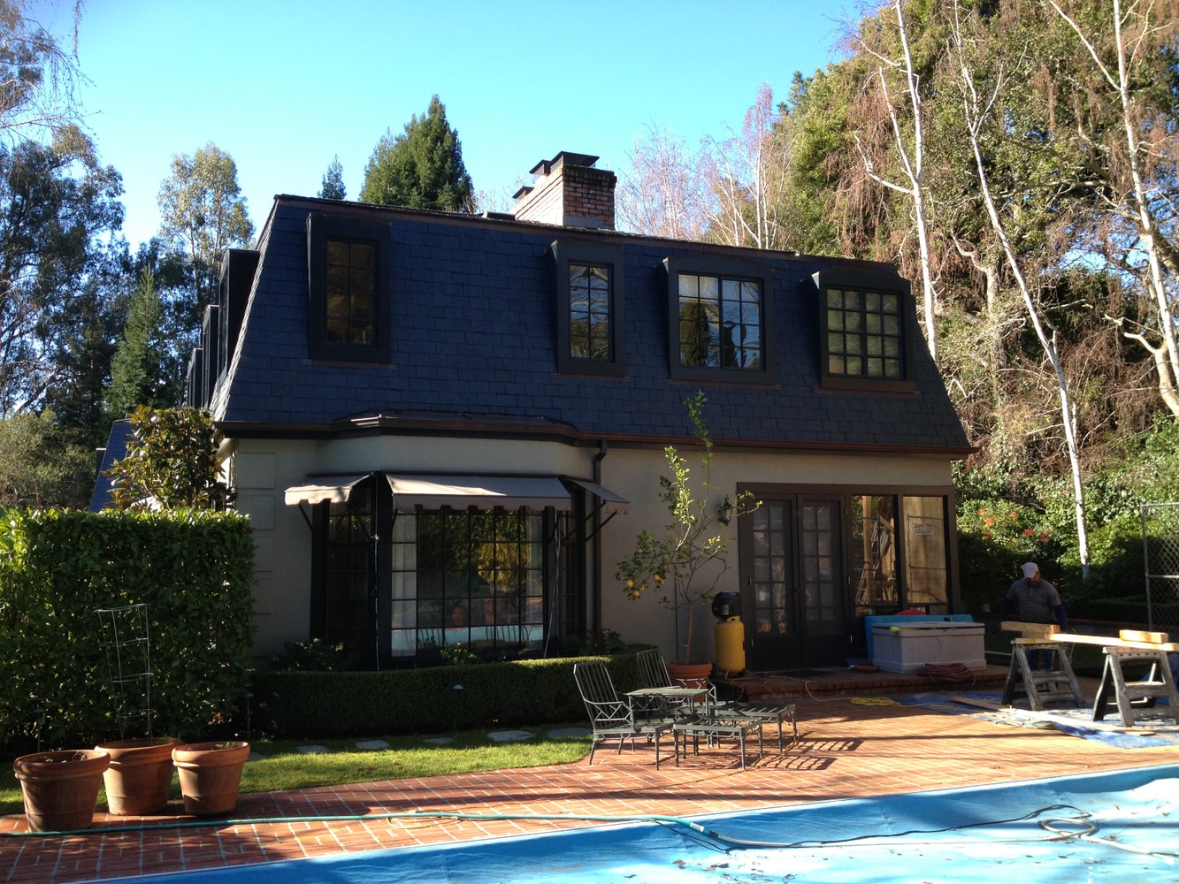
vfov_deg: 40.7
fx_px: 1192
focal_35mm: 35
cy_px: 442
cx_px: 590
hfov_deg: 52.6
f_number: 2.4
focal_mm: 4.28
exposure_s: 1/345
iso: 50
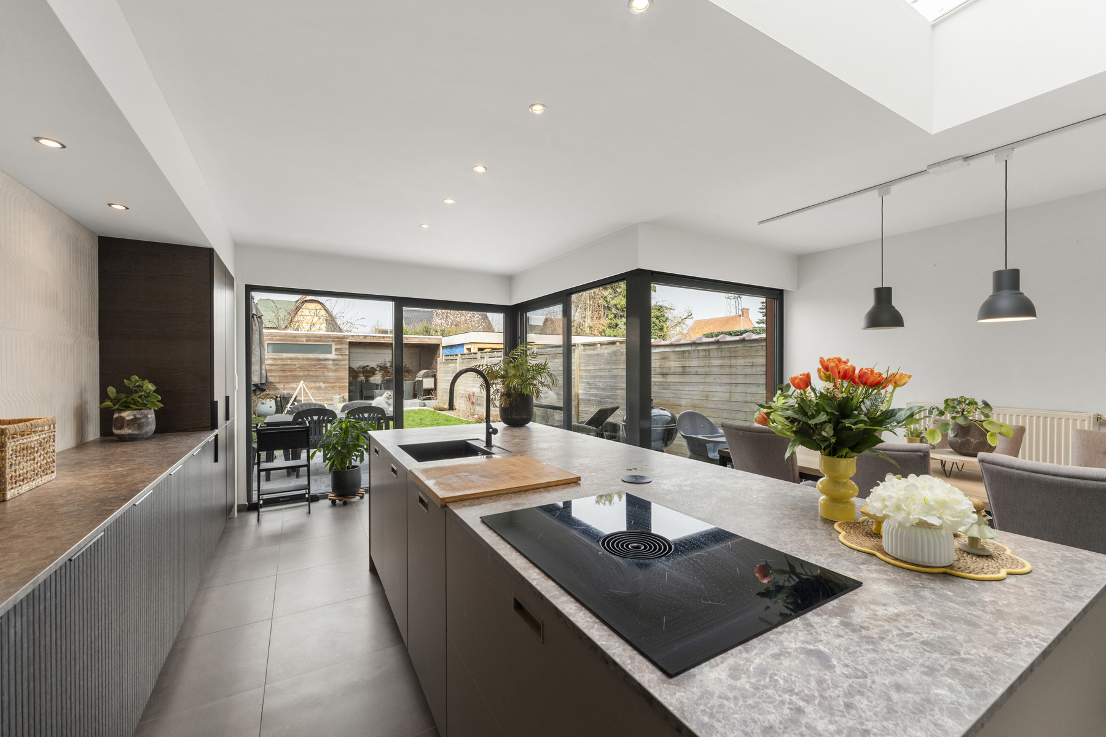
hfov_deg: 104.3
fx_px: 430
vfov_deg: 81.2
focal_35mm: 14
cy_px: 368
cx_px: 553
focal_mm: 14
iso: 250
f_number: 9
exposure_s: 1/20
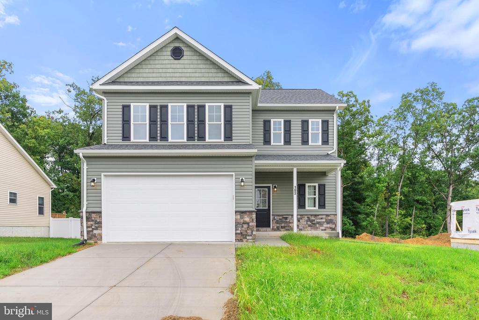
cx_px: 240
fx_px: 280
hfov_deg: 81.2
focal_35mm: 21
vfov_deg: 59.6
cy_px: 160
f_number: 8
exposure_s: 1/800
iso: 640
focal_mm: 21
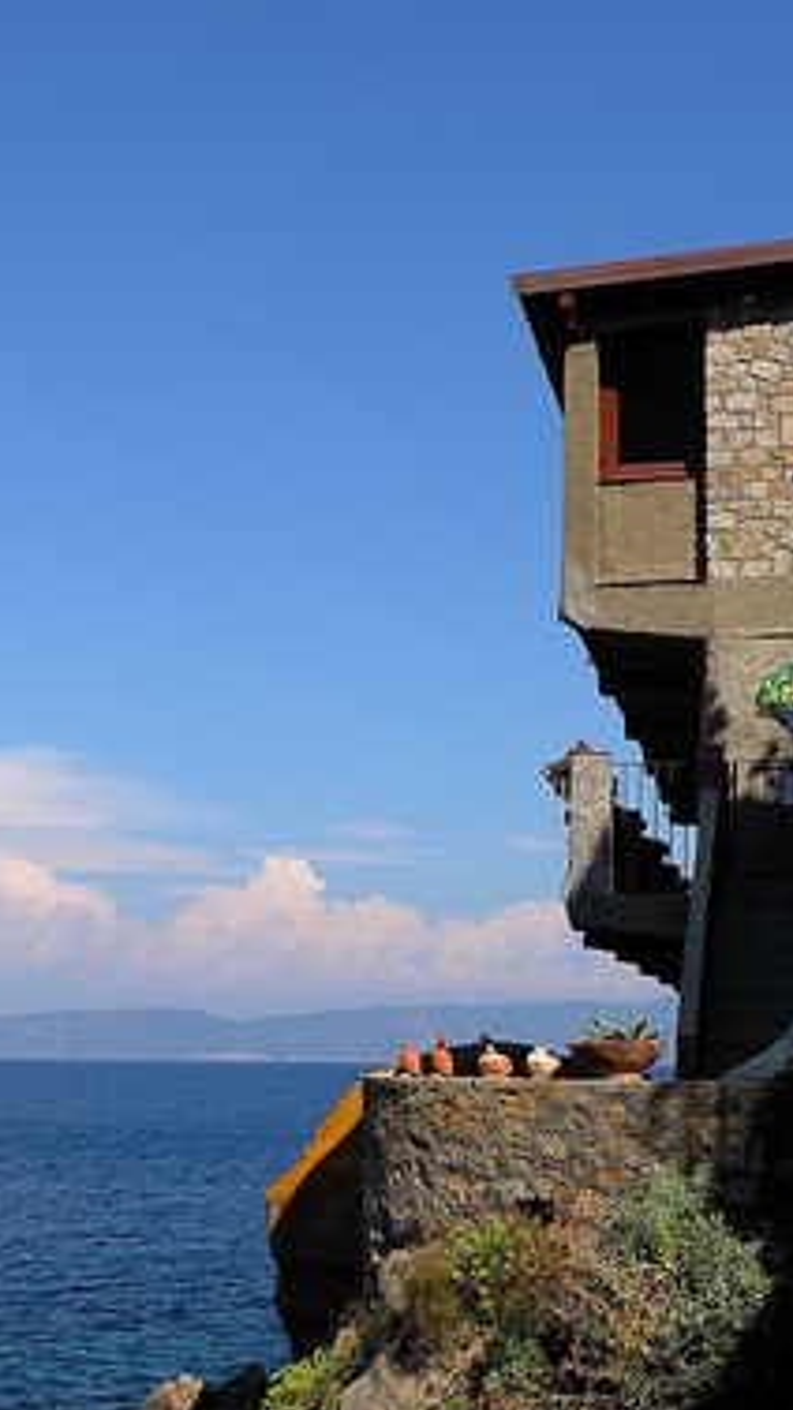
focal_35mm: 60
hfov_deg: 20.0
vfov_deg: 34.4
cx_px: 297
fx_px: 2243
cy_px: 995
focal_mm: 24
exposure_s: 1/800
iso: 100
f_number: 5.6
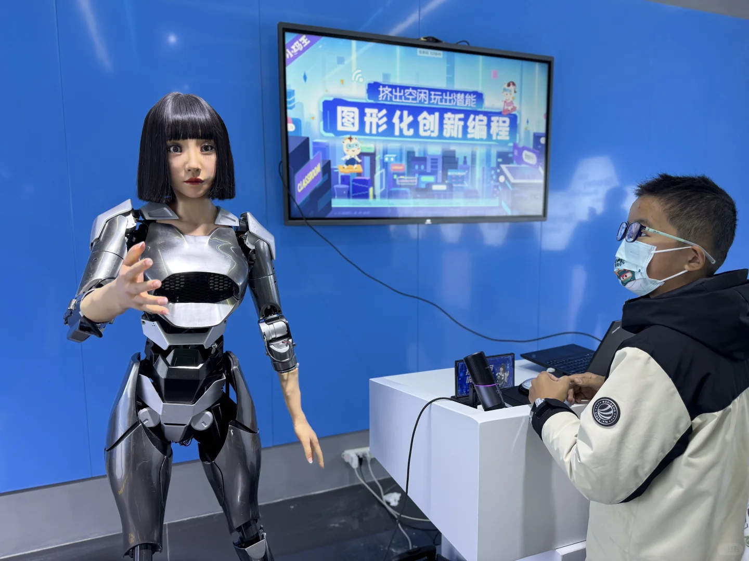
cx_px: 374
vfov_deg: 56.8
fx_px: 519
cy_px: 280
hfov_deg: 71.6
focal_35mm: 24
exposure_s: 1/100
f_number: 1.78
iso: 100
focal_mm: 6.76
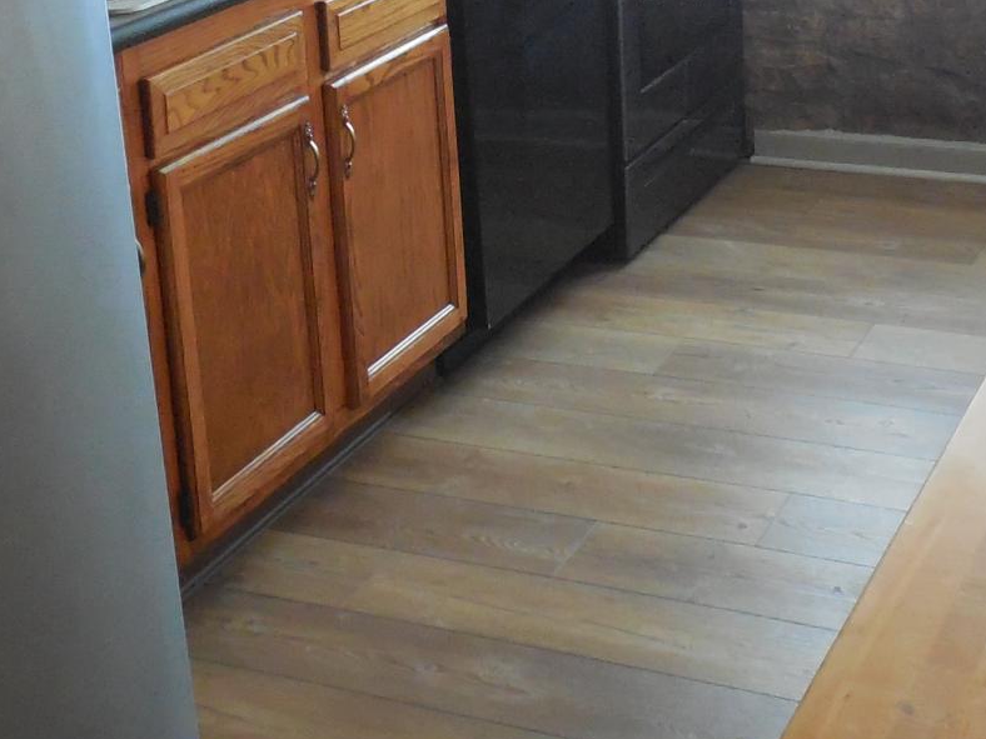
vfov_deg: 21.9
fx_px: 1851
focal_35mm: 65
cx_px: 534
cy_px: 36
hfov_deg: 29.8
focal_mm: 4.5
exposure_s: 1/30
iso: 800
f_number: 3.3
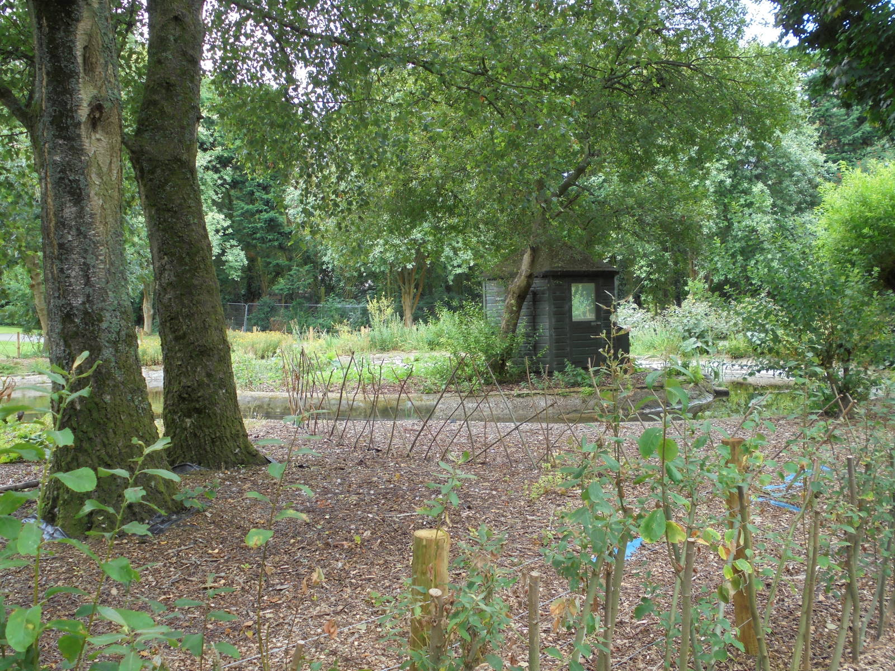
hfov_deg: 54.0
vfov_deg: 41.8
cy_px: 336
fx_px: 879
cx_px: 448
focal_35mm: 34
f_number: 4
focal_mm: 6.1
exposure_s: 1/30
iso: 100
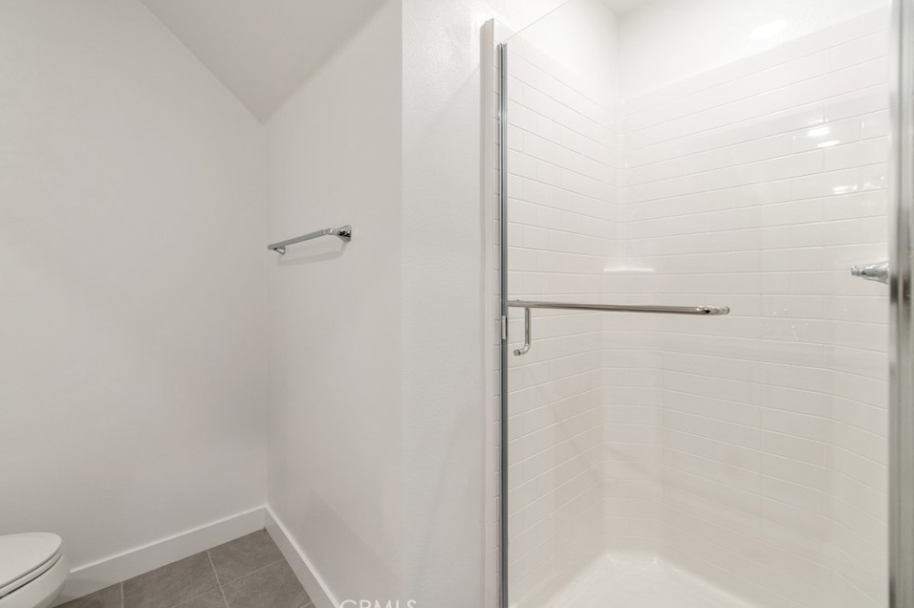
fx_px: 381
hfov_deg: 100.3
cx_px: 425
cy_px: 297
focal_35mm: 15
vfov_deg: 77.2
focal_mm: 14
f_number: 3.2
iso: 400
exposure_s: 1/250
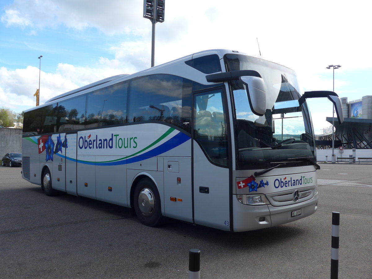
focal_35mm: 29
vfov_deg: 48.2
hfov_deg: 61.7
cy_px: 140
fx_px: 312
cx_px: 186
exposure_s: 1/800
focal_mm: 6
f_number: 2.8
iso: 80
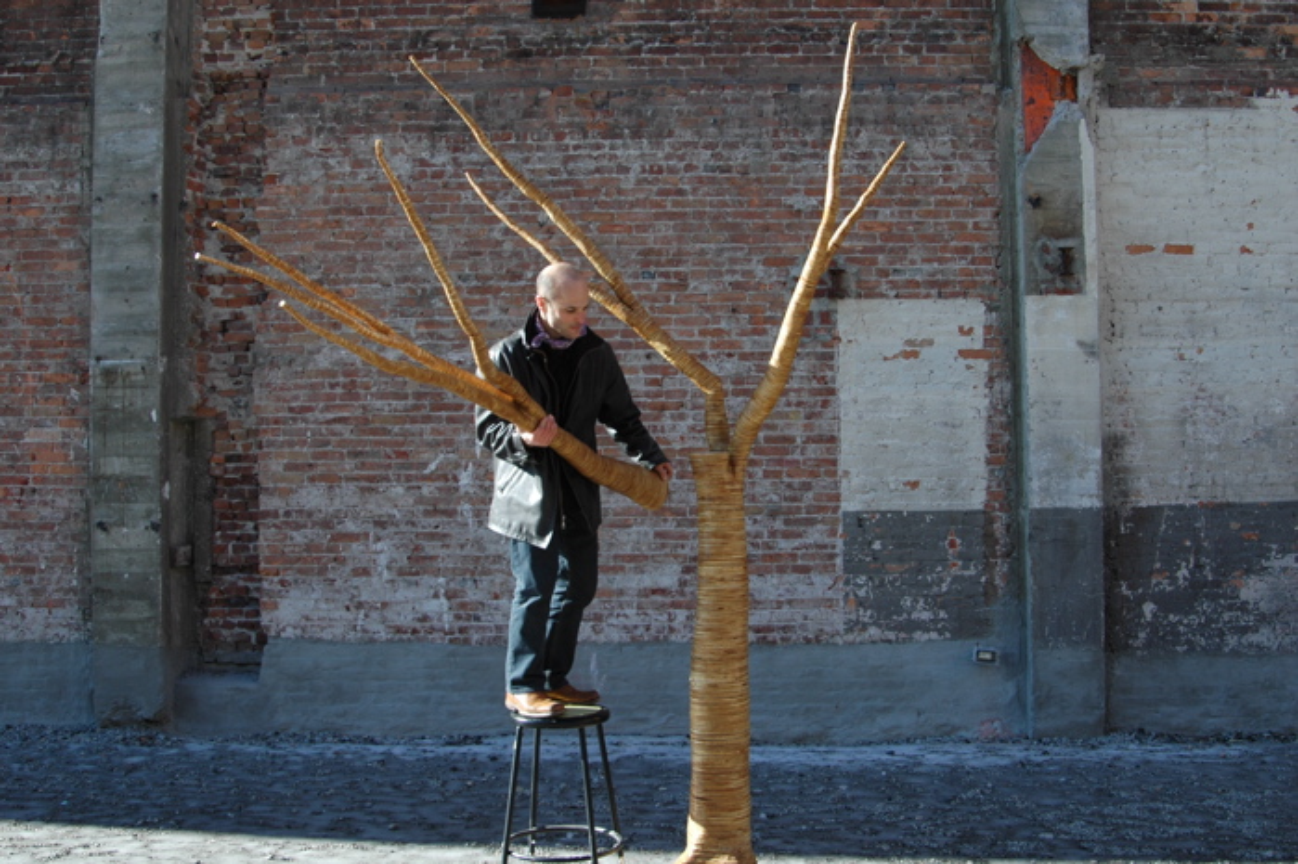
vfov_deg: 36.8
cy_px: 432
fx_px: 1297
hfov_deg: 53.2
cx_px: 649
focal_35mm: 36
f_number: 7.1
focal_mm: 24
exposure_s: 1/200
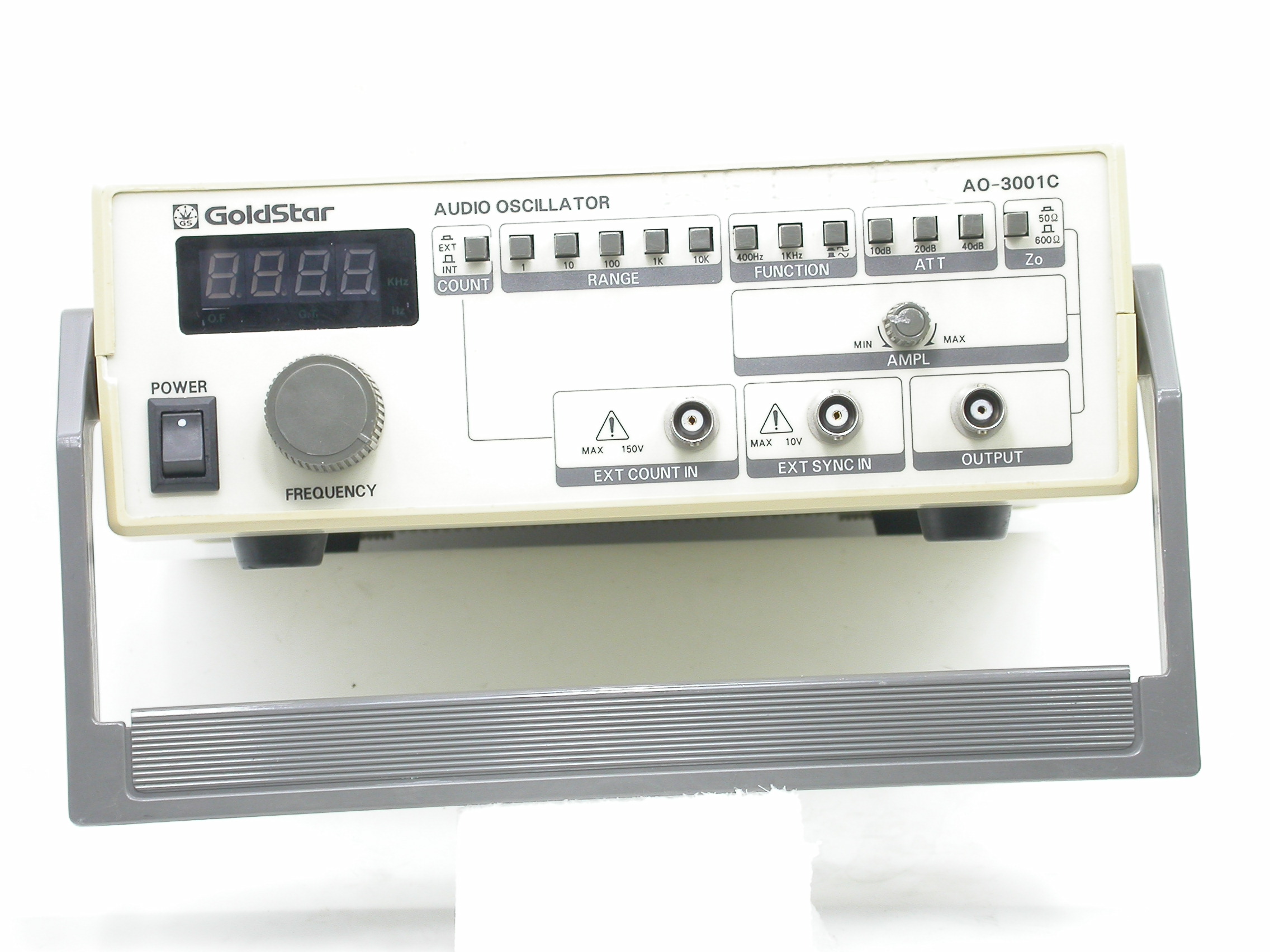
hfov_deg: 14.7
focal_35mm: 134
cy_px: 476
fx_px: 4916
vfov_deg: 11.1
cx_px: 635
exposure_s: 1/20.5
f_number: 4.6
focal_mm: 27.7
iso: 100
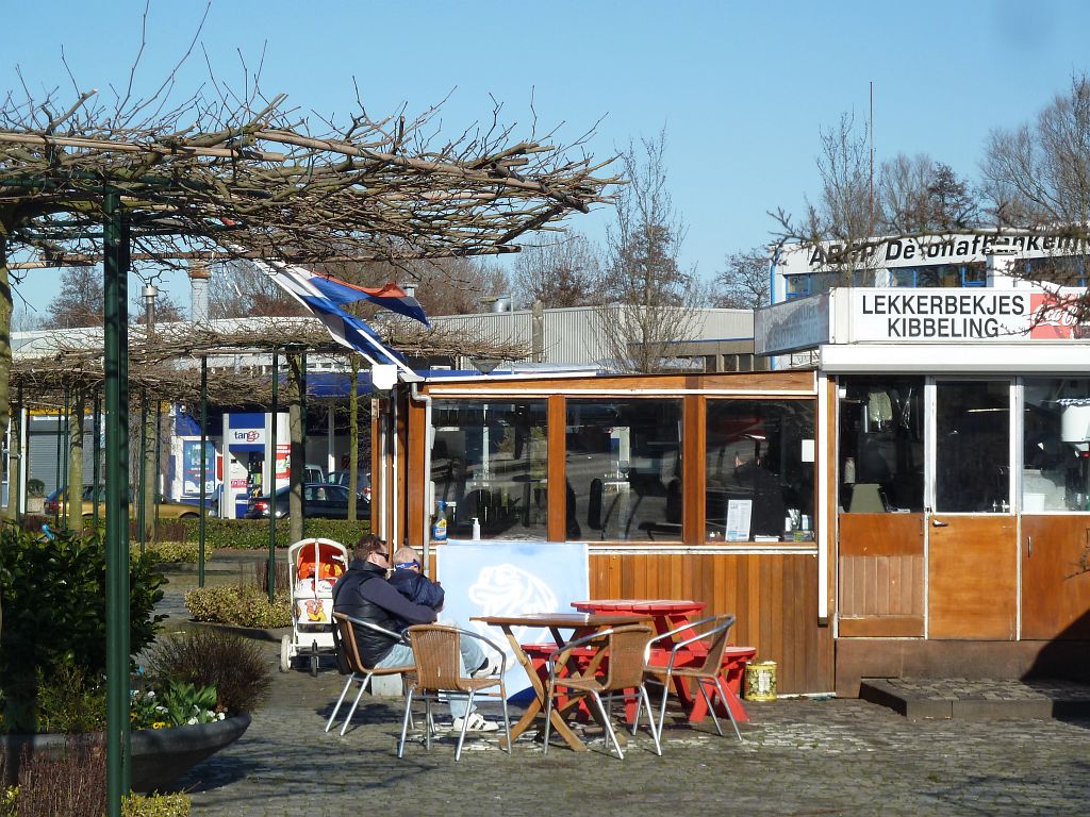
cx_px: 545
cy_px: 408
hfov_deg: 18.9
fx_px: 3275
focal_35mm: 104
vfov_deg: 14.2
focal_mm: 17
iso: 80
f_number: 4.3
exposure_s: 1/500
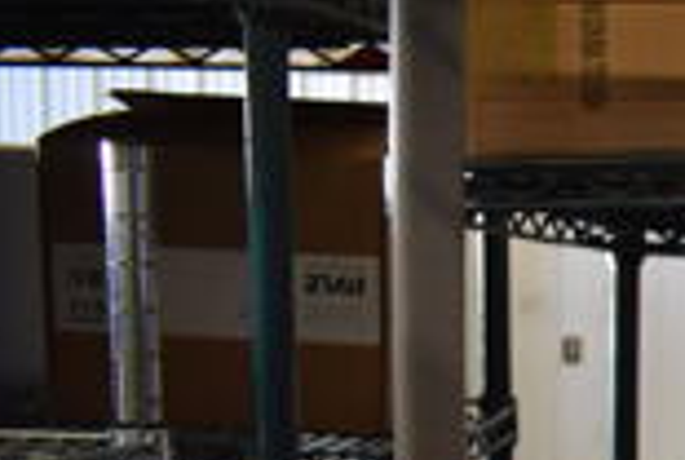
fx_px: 2021
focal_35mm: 106
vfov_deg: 12.4
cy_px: 686
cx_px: 1304
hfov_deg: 15.8
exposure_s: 1/125
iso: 800
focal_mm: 18
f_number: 3.5
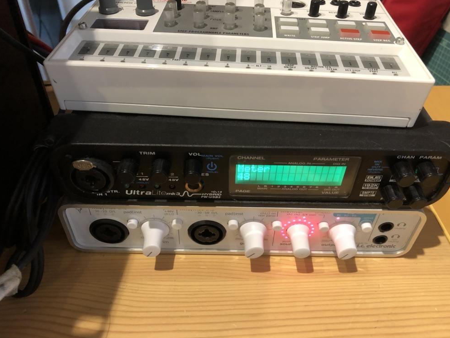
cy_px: 166
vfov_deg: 48.2
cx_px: 228
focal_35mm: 29
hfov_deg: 61.7
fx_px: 377
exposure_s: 1/13
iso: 100
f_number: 1.8
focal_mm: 3.99
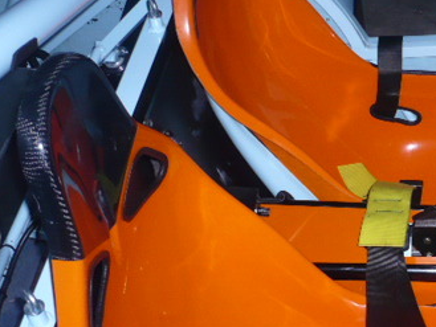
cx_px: 412
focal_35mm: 68
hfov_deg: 27.3
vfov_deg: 21.6
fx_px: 857
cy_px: 195
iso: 160
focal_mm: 5.8
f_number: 2.8
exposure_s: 1/30
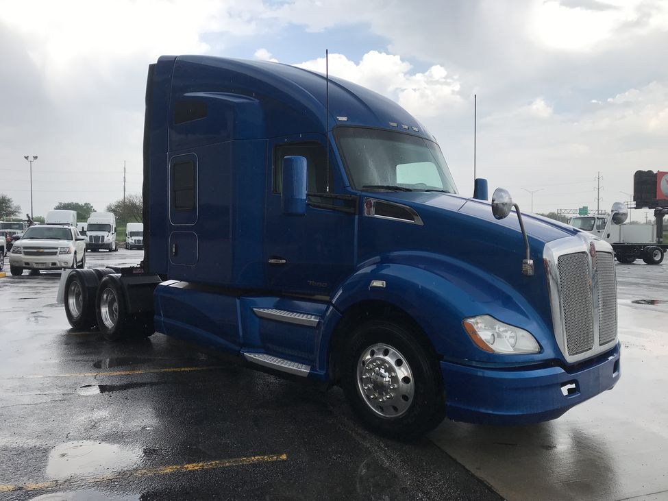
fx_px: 540
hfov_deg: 63.5
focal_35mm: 28
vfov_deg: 49.7
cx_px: 334
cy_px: 250
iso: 20
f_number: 1.8
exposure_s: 1/778
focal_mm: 3.99
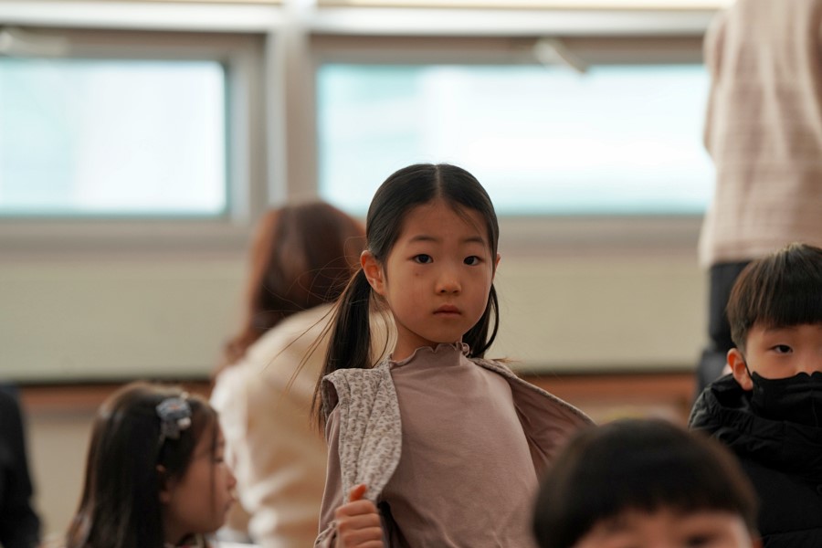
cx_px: 411
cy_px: 274
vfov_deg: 6.9
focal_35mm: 200
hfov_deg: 10.3
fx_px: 4566
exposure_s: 1/250
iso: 800
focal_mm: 200
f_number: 4
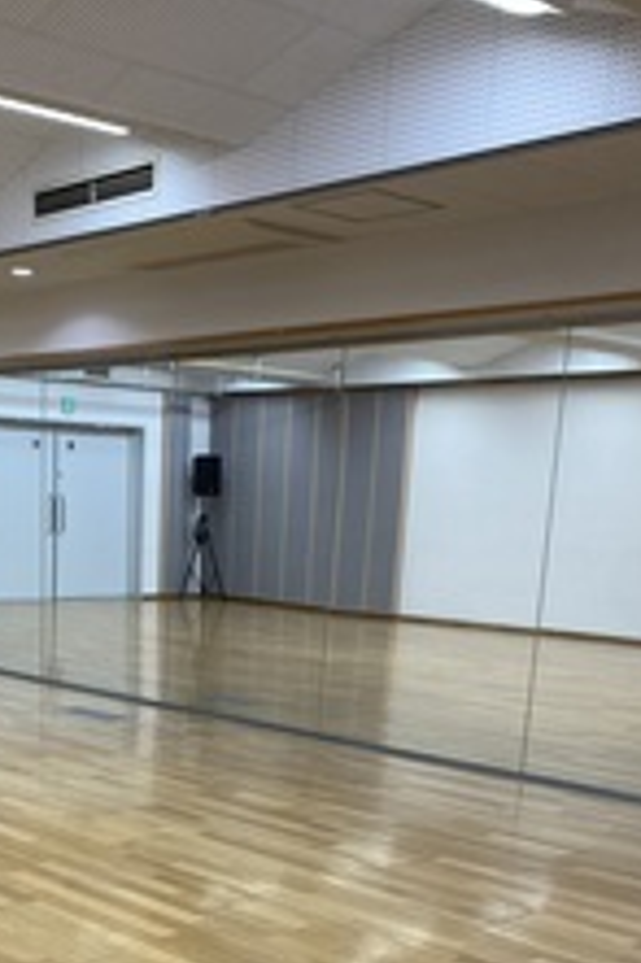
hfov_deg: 27.0
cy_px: 867
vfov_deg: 37.7
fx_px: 1311
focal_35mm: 49
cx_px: 135
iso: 50
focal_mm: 4.25
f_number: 1.8
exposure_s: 1/100
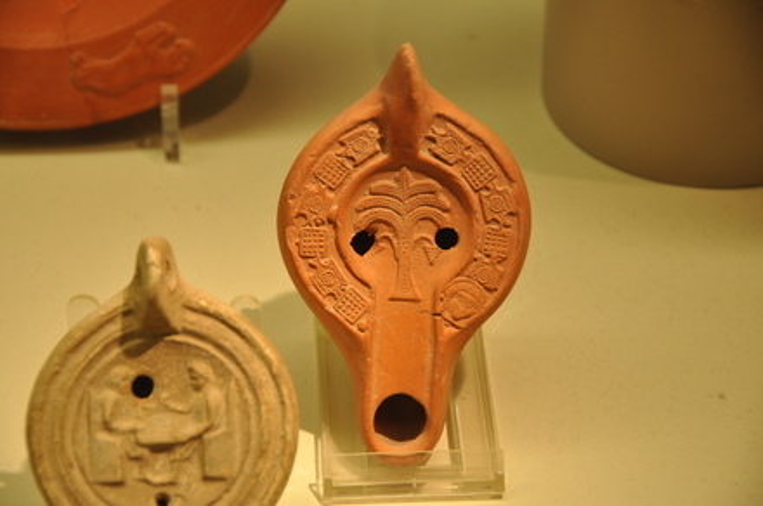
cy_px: 253
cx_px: 382
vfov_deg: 11.4
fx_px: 2540
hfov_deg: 17.1
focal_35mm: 120
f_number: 5
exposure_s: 1/100
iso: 640
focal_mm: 80
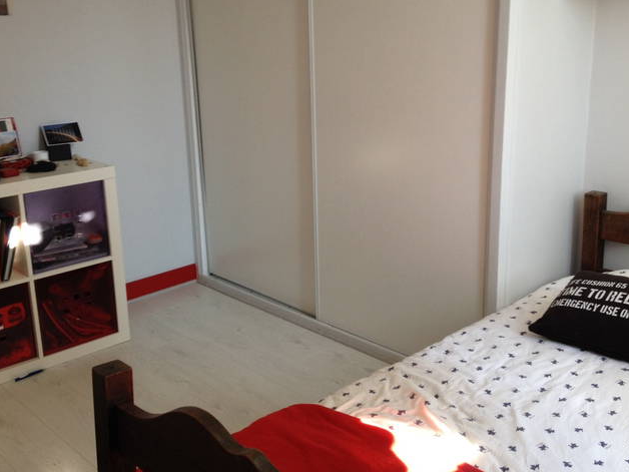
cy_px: 215
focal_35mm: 44
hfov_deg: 42.9
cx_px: 330
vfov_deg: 32.9
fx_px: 800
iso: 50
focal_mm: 4.28
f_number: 2.4
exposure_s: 1/40
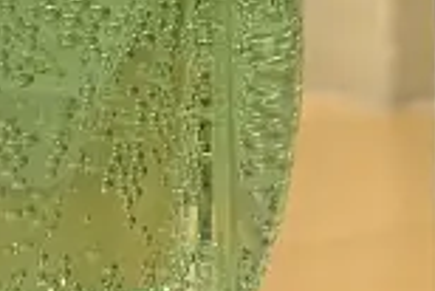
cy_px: -141
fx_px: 2008
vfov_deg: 8.1
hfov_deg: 12.4
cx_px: 282
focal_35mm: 166
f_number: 1.78
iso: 200
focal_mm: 6.76
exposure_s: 1/60
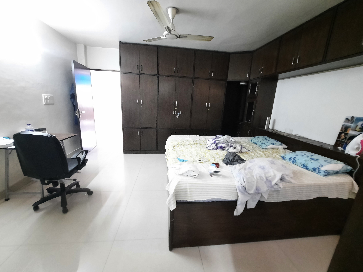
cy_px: 136
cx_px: 182
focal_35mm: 13
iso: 640
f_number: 2.2
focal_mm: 1.74
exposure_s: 1/20
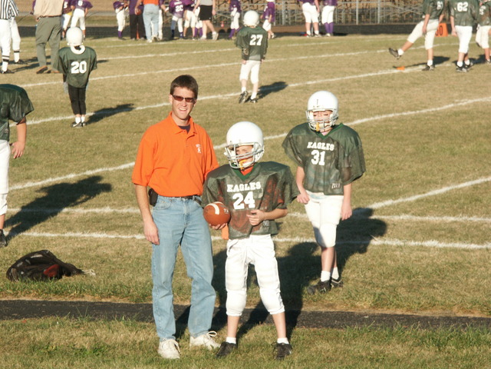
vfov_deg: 7.5
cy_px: 184
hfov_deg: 9.9
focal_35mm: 199
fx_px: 2823
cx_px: 246
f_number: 5.6
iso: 100
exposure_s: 1/500
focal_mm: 50.48
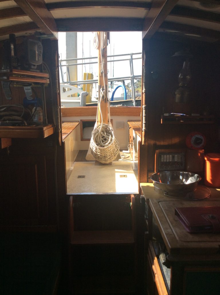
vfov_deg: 56.9
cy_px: 148
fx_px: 272
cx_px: 110
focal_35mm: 32
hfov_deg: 44.1
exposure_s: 1/376
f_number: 2.4
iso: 32
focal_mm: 3.3
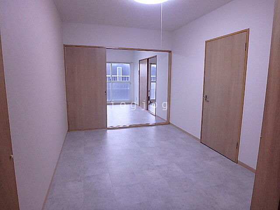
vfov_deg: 63.4
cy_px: 105
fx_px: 170
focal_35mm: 21
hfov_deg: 79.0
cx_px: 140
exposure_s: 1/40
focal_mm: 3.7
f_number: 3.5
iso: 200
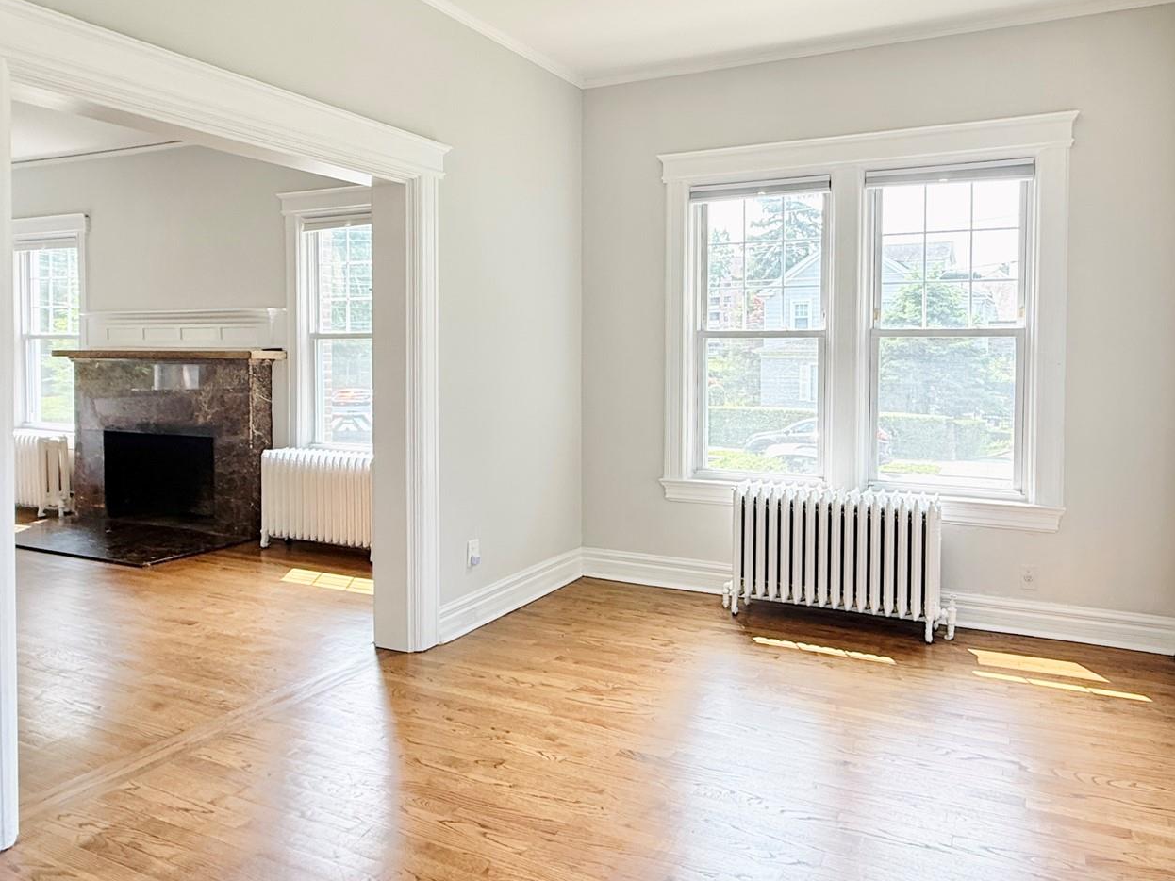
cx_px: 693
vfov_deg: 58.7
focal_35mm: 23
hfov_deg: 73.3
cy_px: 382
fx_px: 781
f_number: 2.2
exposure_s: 1/99
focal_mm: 2.22
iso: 80
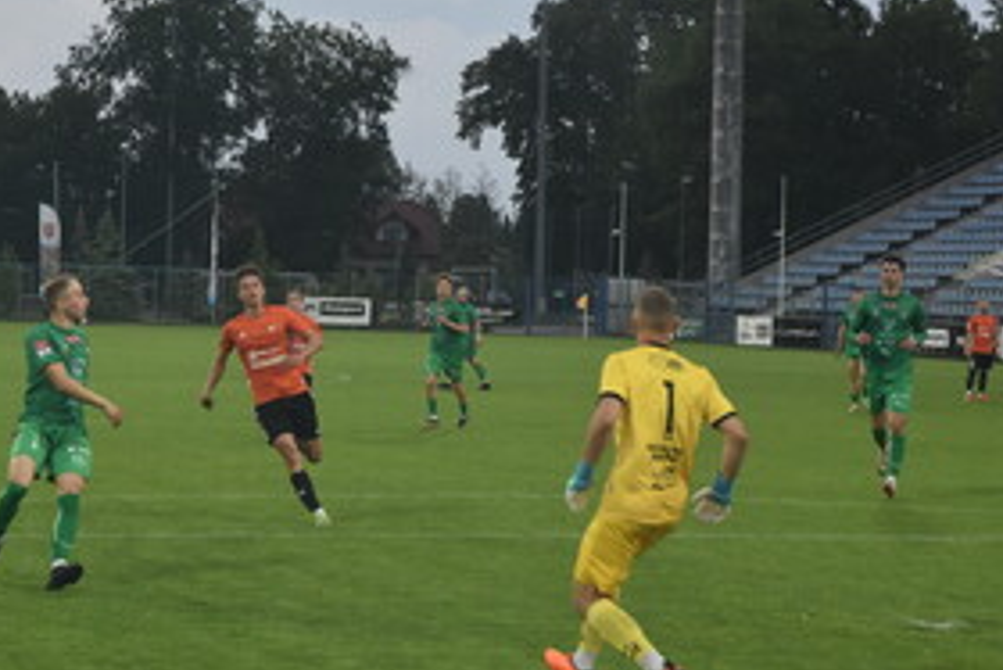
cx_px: 283
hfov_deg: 17.9
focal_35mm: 114
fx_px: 3178
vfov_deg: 12.0
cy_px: 176
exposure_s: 1/250
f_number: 7.1
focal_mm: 50
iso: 1000
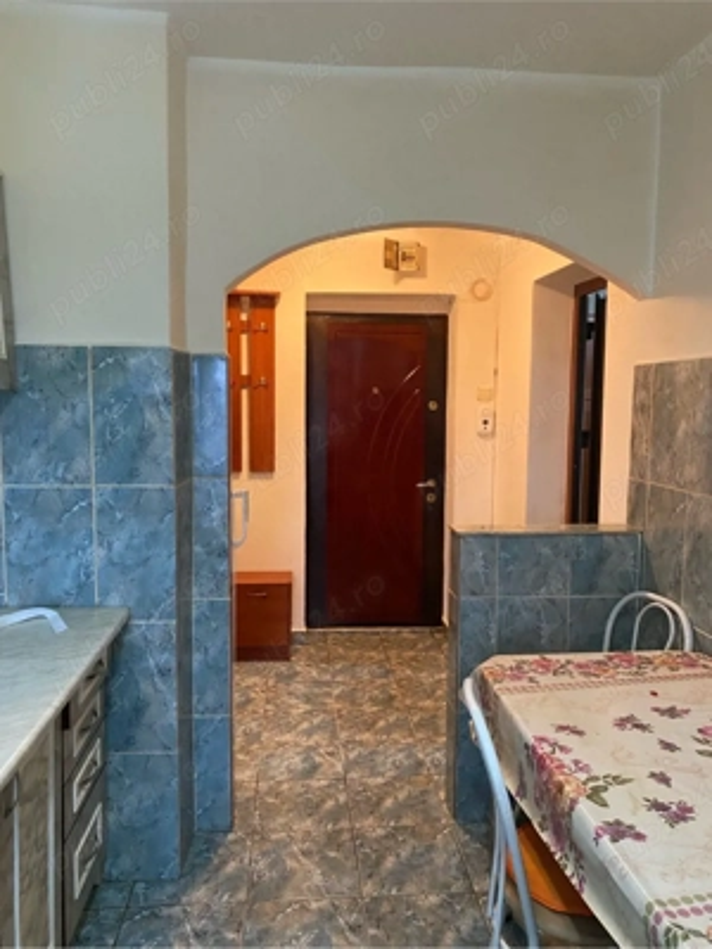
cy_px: 474
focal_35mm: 26
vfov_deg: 67.3
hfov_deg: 53.1
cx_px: 356
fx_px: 713
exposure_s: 1/33
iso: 400
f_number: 1.8
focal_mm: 4.25
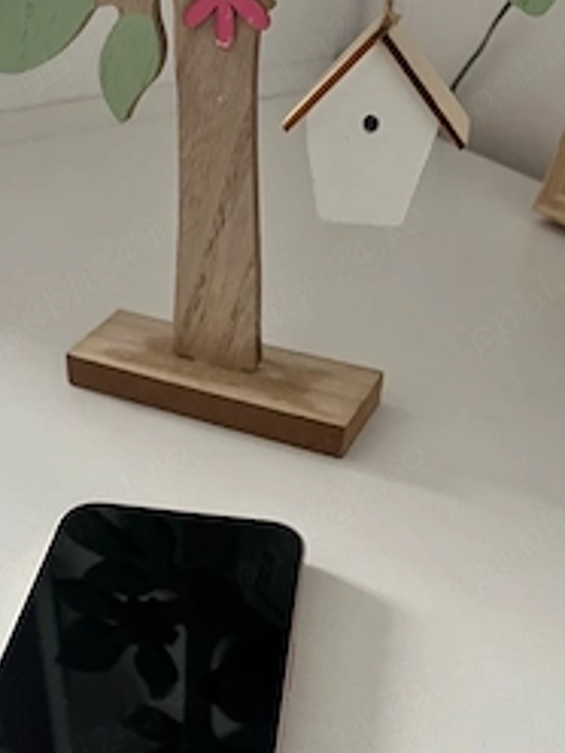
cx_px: 152
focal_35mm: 42
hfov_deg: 33.8
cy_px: 553
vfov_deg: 43.5
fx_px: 914
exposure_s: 1/60
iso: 400
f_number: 1.6
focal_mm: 5.1
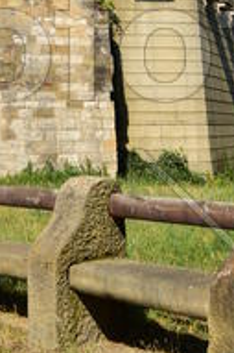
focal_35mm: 78
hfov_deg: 17.4
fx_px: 757
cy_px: 55
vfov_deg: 25.6
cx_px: 43
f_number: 8
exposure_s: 1/250
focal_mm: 17
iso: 100
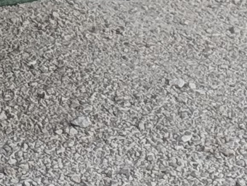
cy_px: -396
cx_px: -580
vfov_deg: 4.3
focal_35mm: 334
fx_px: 2385
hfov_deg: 5.5
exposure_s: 1/121
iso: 50
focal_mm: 6.76
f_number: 1.78
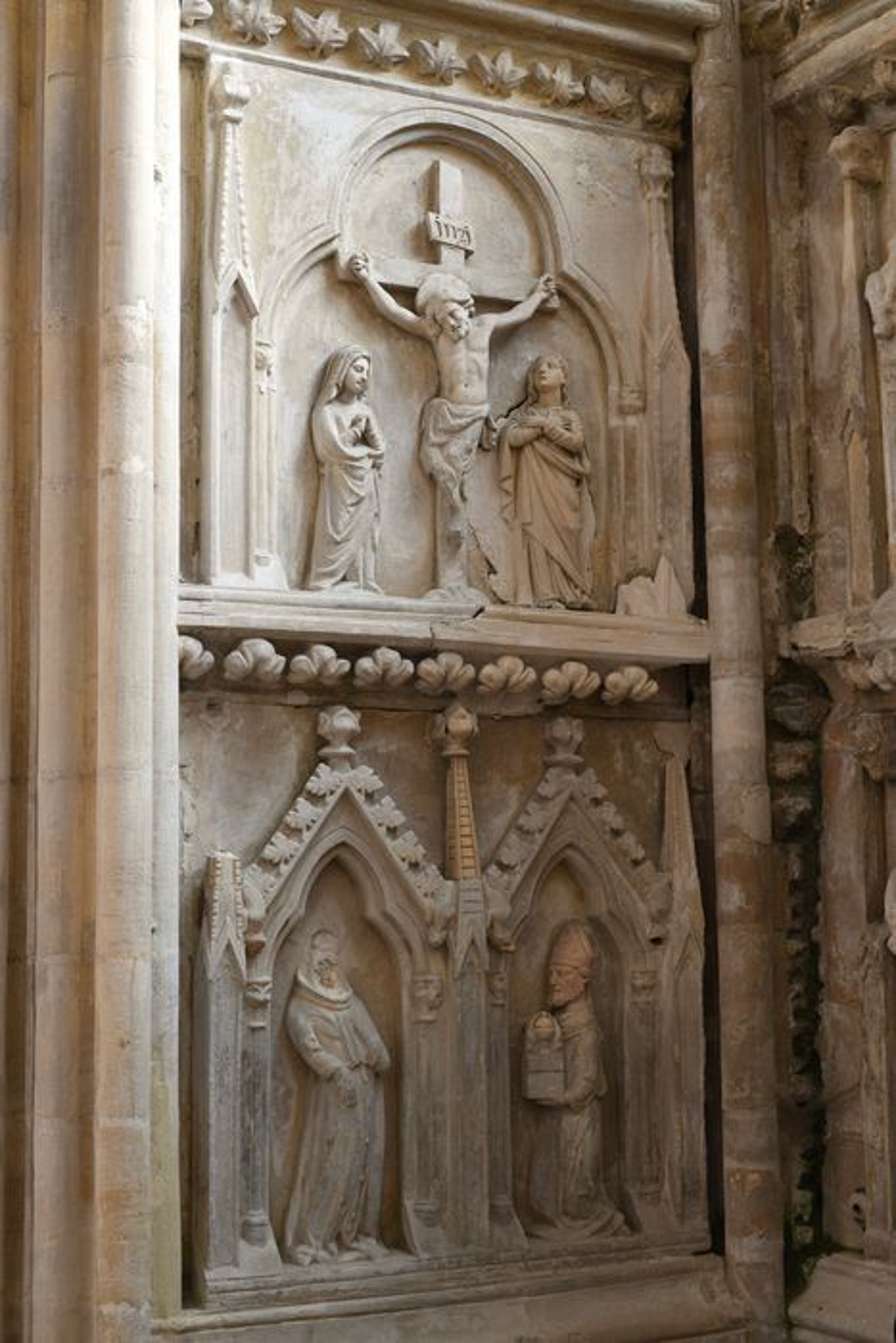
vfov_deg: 39.6
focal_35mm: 50
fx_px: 1866
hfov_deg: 27.0
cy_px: 672
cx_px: 448
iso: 64
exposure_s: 1.6
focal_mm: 50
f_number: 10
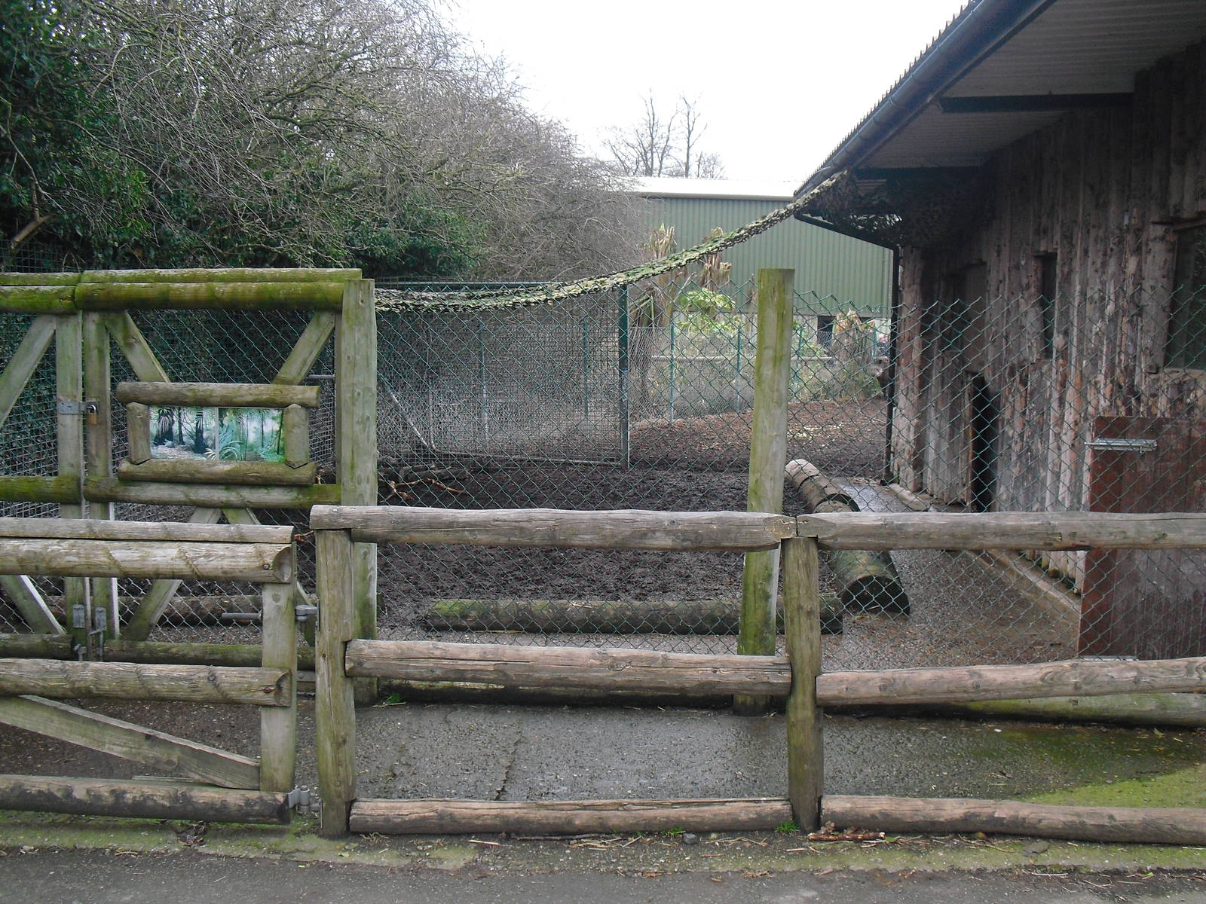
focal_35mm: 36
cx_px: 603
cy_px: 452
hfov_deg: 51.4
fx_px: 1254
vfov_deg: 39.7
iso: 200
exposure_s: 1/80
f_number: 3.1
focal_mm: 6.3
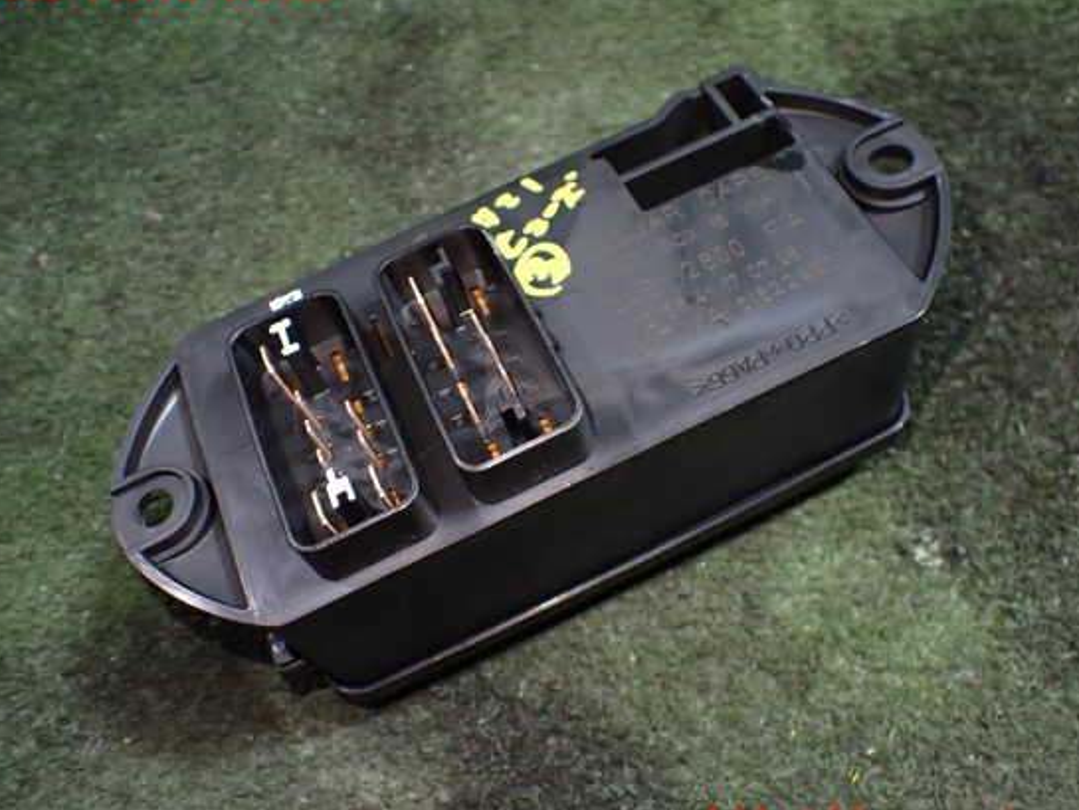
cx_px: 562
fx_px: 1029
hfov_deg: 55.3
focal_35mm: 33
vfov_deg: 43.0
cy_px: 406
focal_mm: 5.4
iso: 800
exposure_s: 1/80
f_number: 2.3
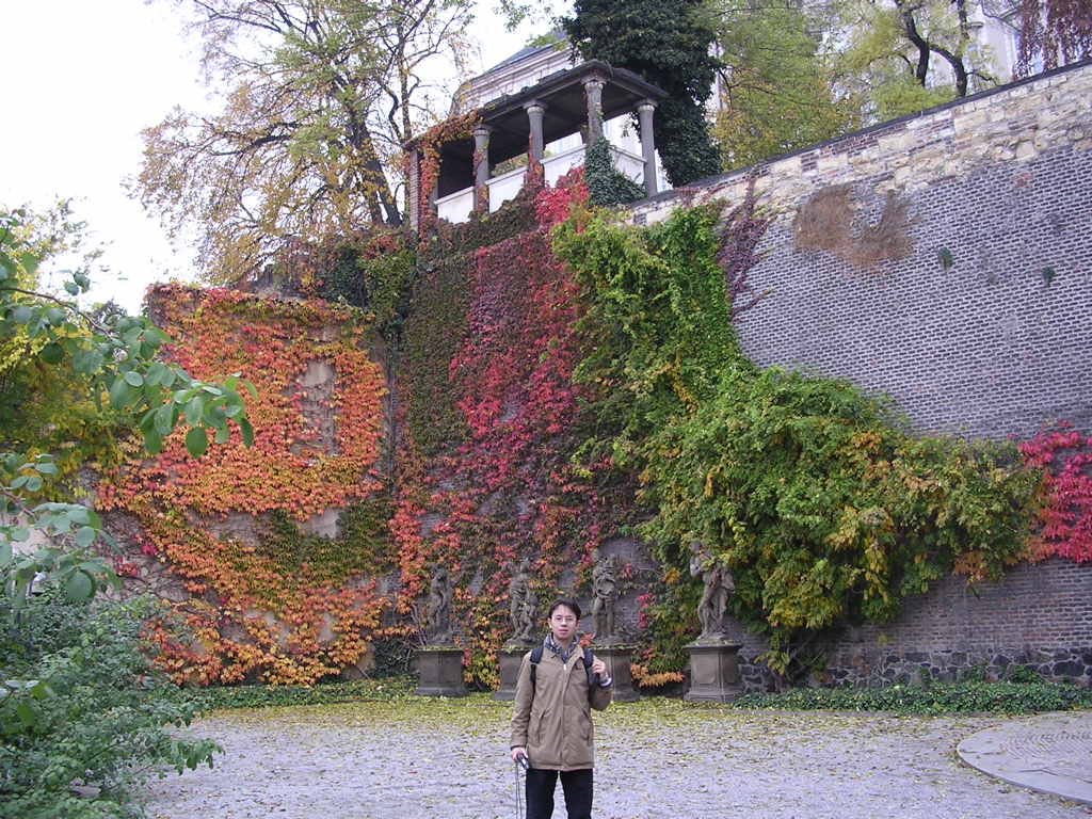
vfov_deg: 37.7
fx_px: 1199
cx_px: 546
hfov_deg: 49.0
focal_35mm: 38
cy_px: 410
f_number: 2.8
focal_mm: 5.8
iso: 112
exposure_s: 1/30
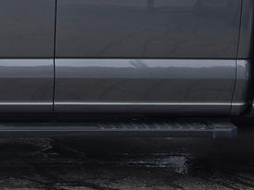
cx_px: 38
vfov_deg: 13.6
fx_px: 777
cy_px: -28
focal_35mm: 106
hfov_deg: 18.3
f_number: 1.8
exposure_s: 1/607
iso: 25
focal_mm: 5.4
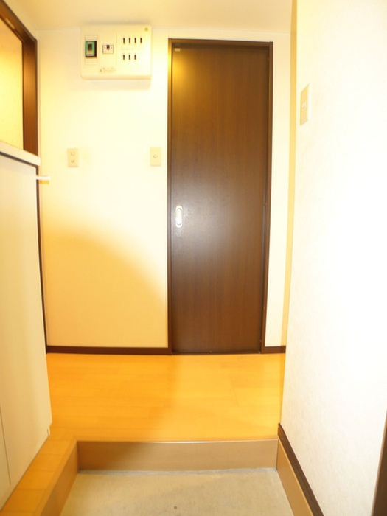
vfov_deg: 71.6
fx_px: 358
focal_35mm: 24
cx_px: 194
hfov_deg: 56.8
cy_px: 258
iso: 100
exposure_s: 1/6
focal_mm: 5.1
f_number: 2
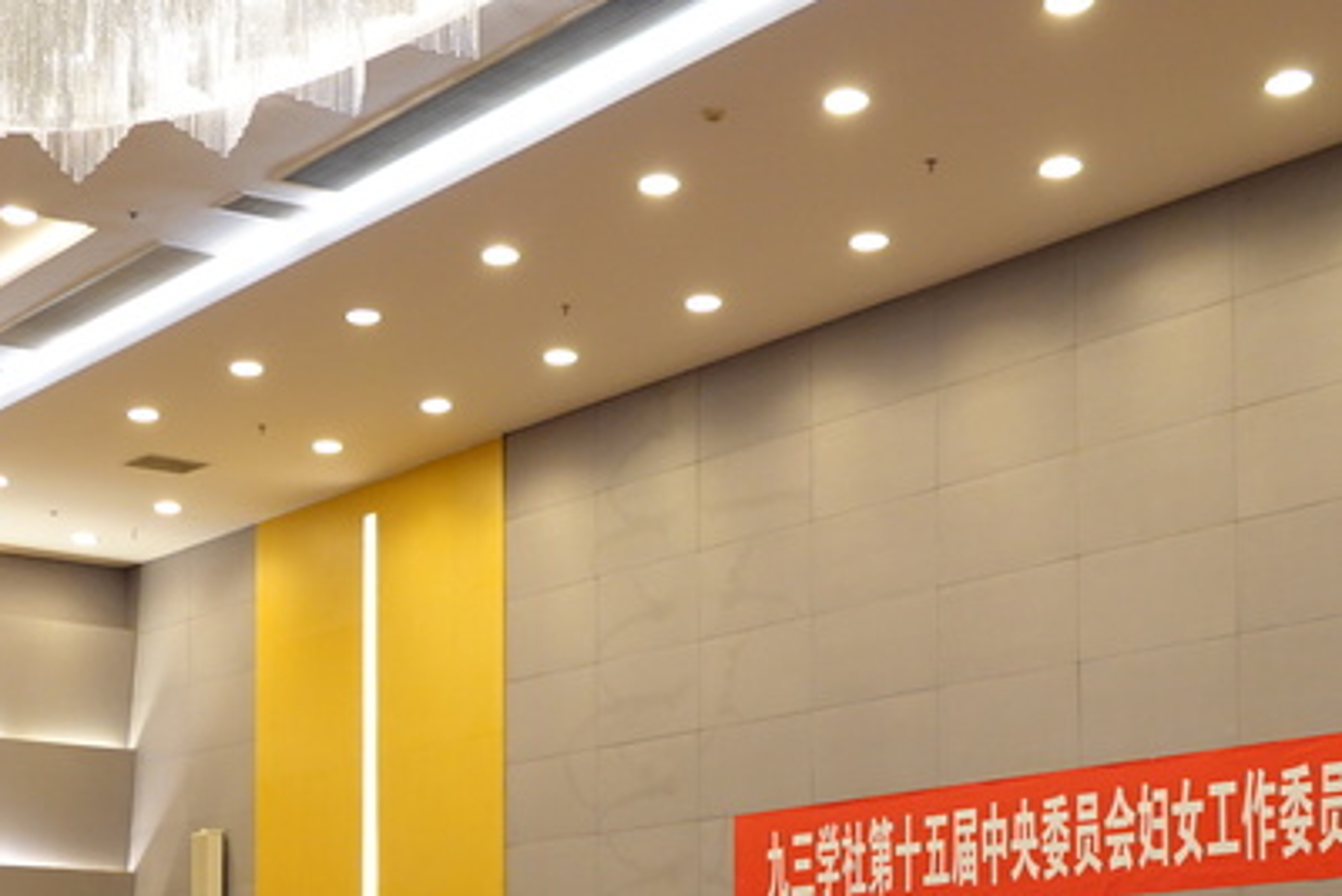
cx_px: 399
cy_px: 970
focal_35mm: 72
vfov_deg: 18.3
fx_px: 2685
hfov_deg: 27.8
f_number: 3.5
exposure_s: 1/40
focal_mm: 11.76
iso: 500
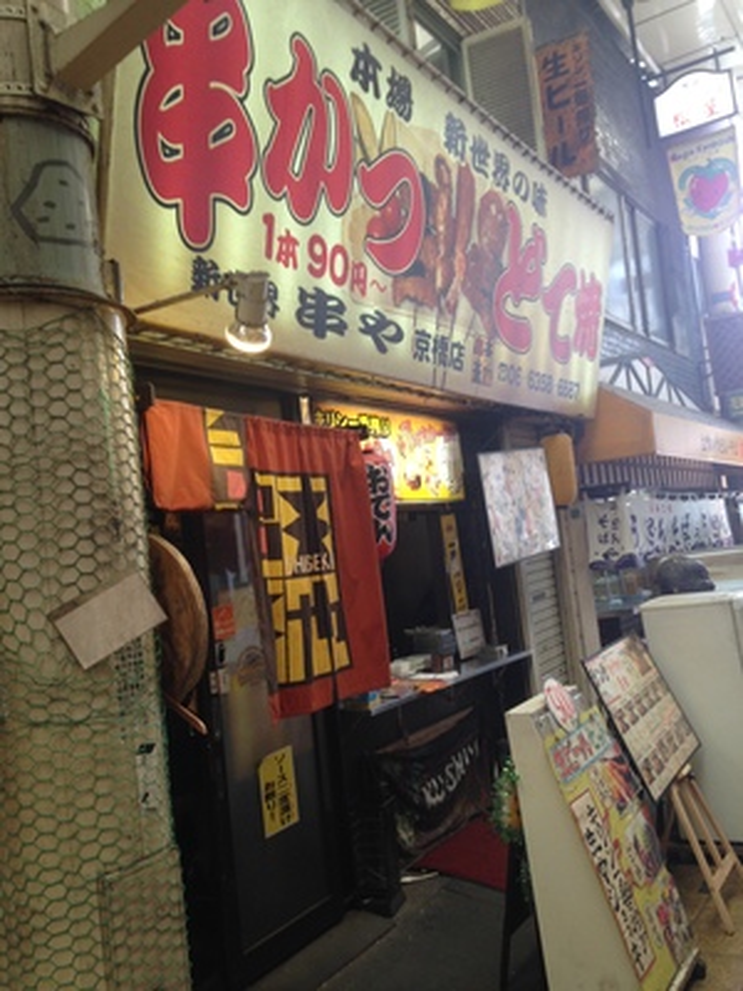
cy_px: 496
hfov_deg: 42.9
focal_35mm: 33
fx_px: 944
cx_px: 372
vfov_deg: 55.4
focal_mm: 4.12
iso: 64
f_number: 2.4
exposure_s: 1/40
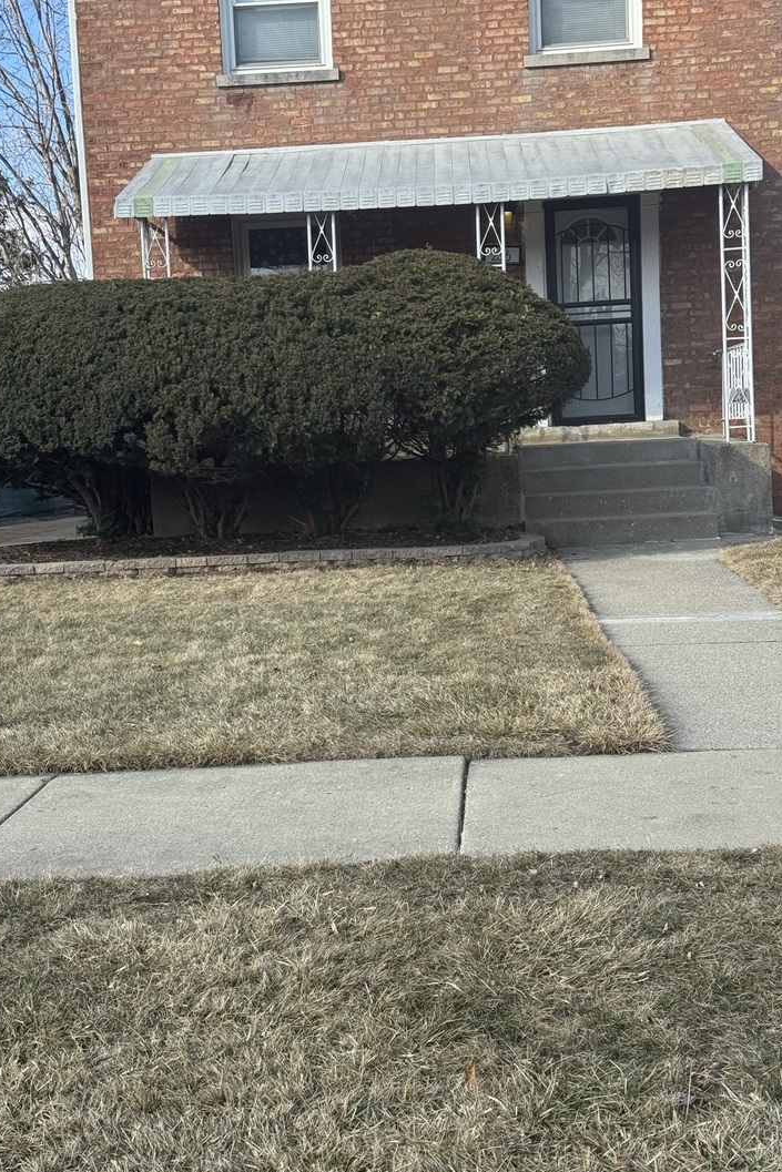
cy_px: 581
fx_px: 1661
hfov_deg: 26.5
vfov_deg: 38.9
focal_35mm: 51
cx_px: 346
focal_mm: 6.76
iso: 64
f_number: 1.78
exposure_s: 1/1597
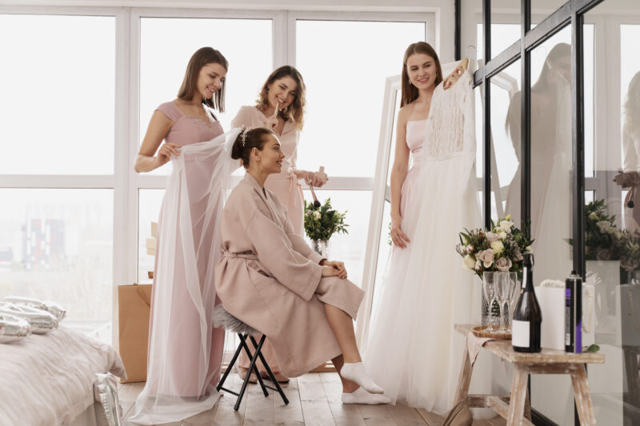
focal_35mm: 50
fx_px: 889
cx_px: 320
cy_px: 213
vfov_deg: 27.0
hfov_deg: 39.6
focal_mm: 50
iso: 250
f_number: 3.2
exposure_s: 1/160
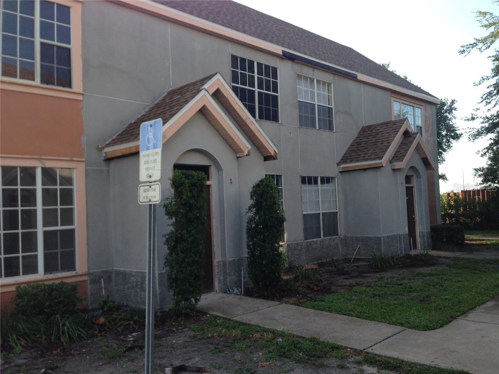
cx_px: 250
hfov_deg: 55.4
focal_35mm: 33
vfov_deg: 42.9
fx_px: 476
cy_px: 187
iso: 50
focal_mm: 4.12
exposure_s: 1/328
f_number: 2.4
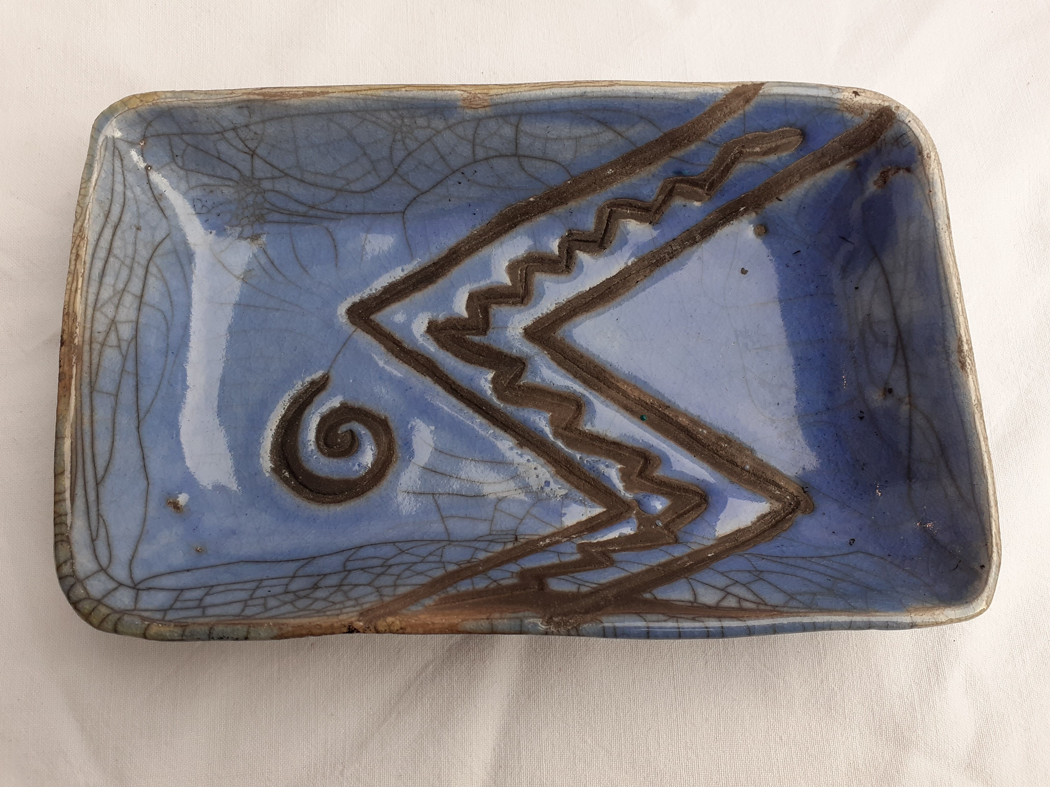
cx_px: 525
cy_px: 394
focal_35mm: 27
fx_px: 819
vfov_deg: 51.4
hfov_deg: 65.3
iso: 50
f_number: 1.9
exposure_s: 1/100
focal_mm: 3.6
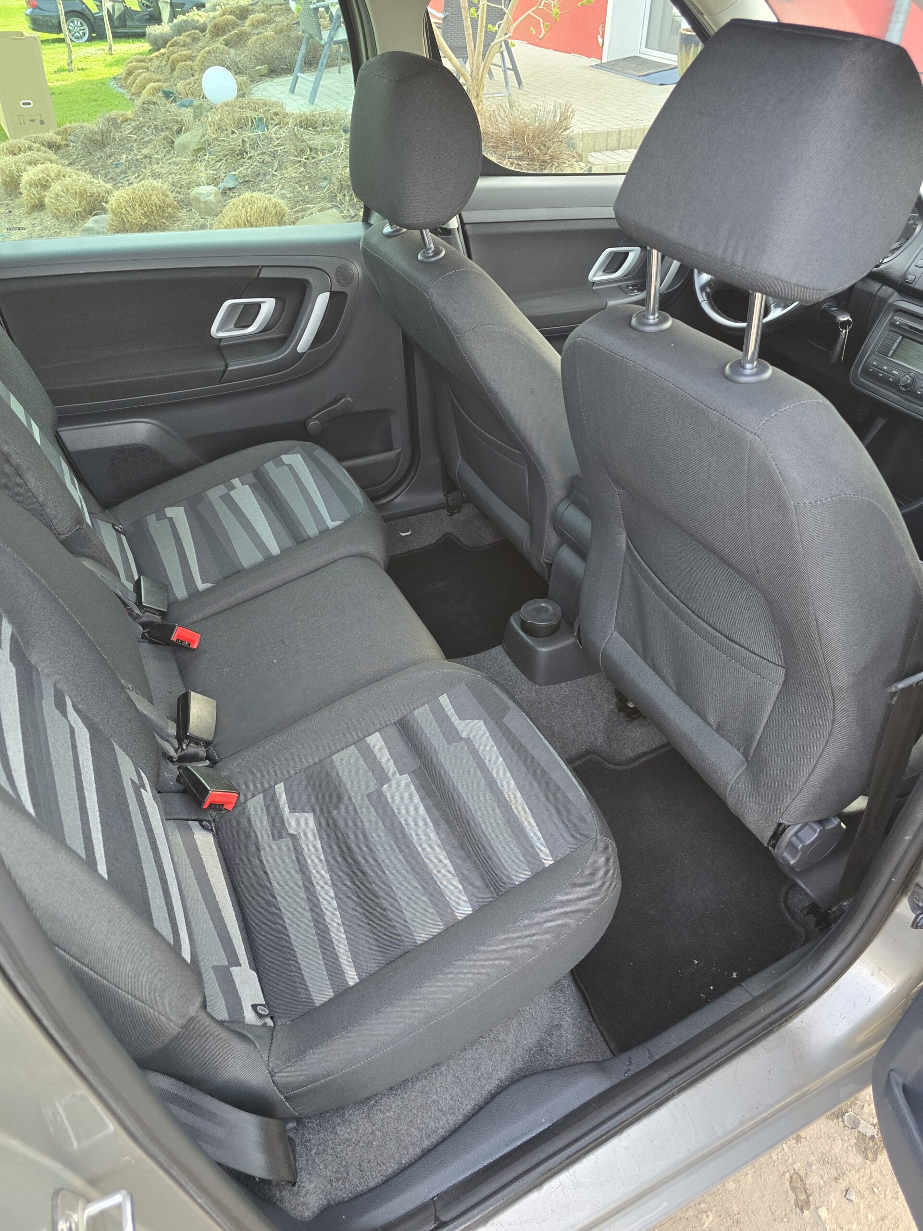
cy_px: 616
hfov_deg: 58.9
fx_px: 818
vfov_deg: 73.9
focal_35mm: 23
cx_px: 462
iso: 200
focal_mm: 6.3
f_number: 1.7
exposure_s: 1/180
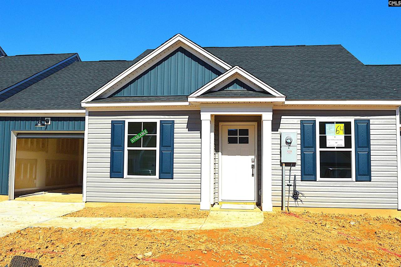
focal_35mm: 36
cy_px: 134
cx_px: 200
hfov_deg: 53.2
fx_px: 401
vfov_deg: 36.8
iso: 180
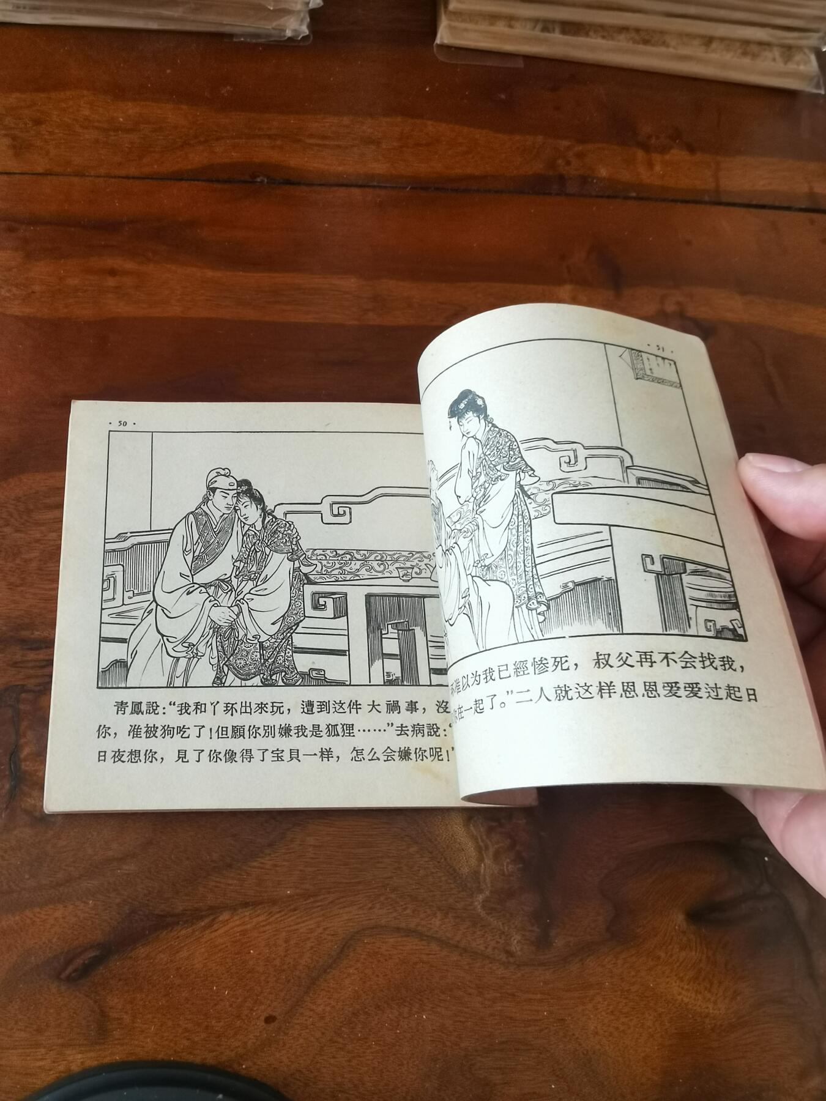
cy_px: 550
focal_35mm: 27
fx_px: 859
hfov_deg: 51.4
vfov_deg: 65.3
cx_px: 413
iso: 160
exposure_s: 1/33.3
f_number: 2.2
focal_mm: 2.26
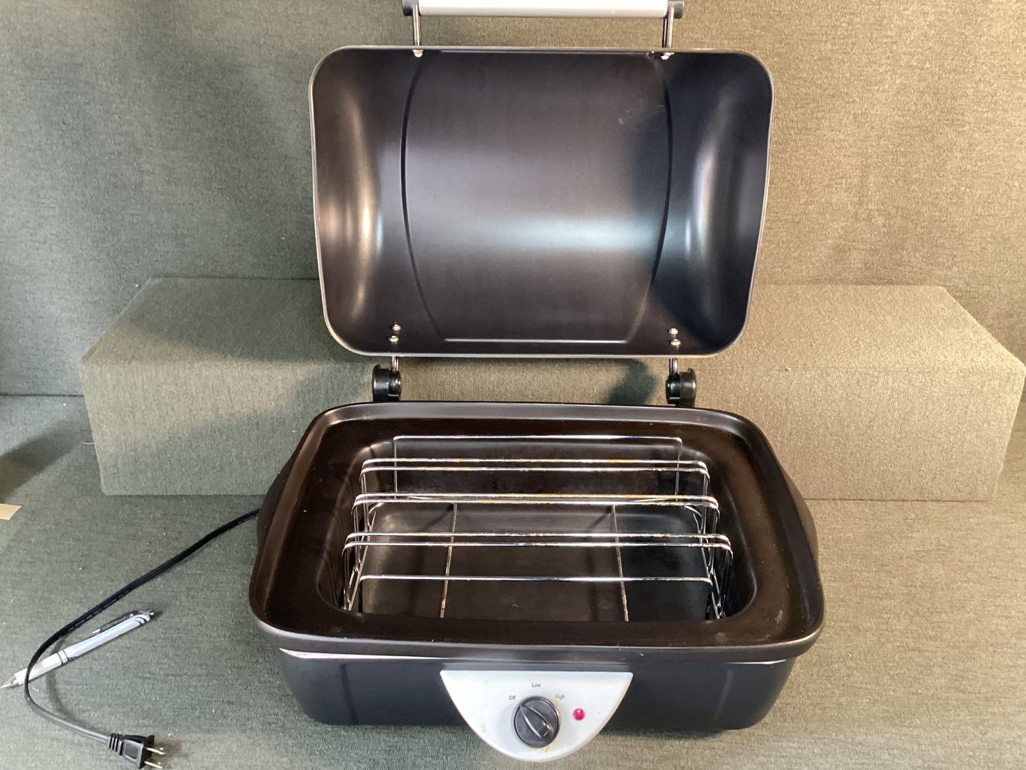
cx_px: 518
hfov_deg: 56.8
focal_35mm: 32
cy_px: 378
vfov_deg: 44.2
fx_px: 949
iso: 400
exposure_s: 1/30
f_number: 2.4
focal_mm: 3.3
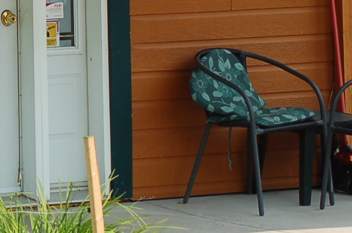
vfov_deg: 3.0
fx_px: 4408
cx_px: -214
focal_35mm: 452
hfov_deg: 4.5
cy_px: -61
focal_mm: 85
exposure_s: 1/500
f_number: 5.6
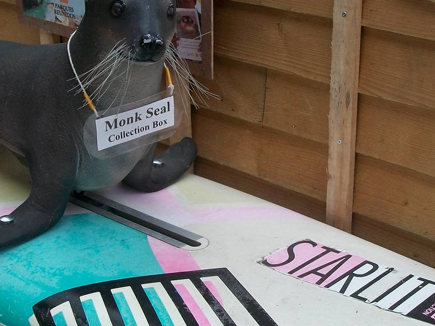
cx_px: 243
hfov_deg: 29.8
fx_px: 817
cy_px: 136
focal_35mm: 65
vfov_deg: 22.6
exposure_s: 1/160
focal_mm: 5.7
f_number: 2.9
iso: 80
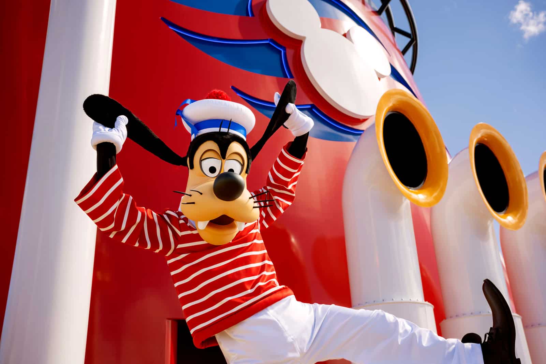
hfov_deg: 51.9
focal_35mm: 37
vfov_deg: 35.9
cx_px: 273
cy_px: 182
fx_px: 561
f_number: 6.3
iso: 125
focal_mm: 37
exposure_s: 1/400
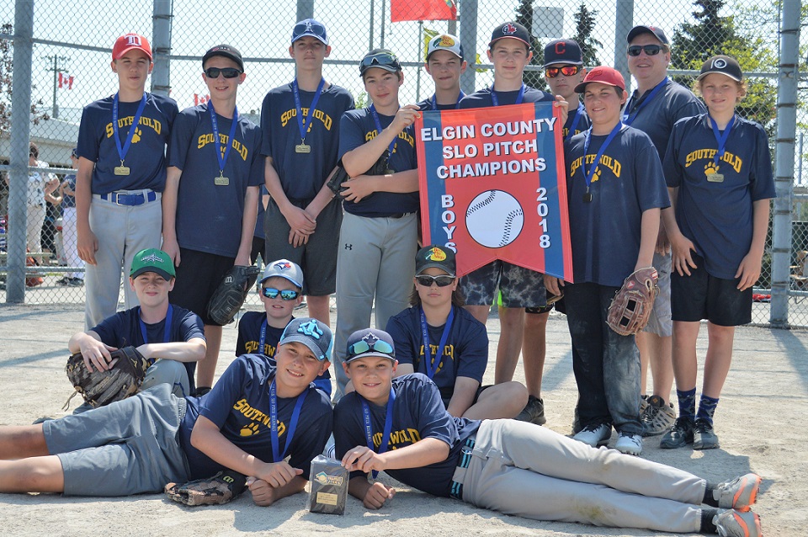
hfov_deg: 41.2
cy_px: 268
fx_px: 1076
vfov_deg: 28.0
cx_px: 404
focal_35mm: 48
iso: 400
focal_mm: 32
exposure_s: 1/1600
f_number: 5.6
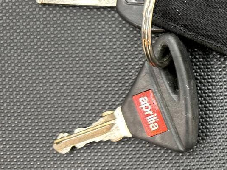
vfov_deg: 20.9
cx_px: 288
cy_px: 59
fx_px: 459
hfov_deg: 24.5
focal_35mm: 70
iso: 160
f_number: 1.6
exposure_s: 1/50
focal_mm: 5.96
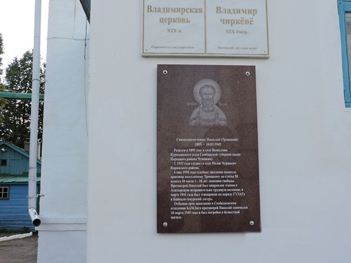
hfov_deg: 40.4
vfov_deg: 30.8
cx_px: 186
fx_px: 476
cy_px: 122
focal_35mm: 47
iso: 100
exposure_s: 1/250
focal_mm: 7.7
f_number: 3.4
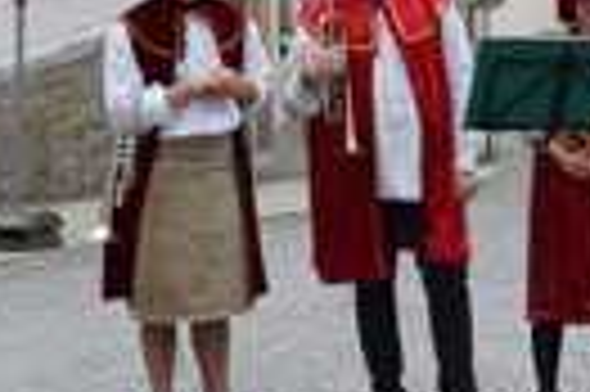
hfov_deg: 8.3
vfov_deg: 5.5
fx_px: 4059
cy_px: 171
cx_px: 27
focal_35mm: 248
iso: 200
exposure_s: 1/250
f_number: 8
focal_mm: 36
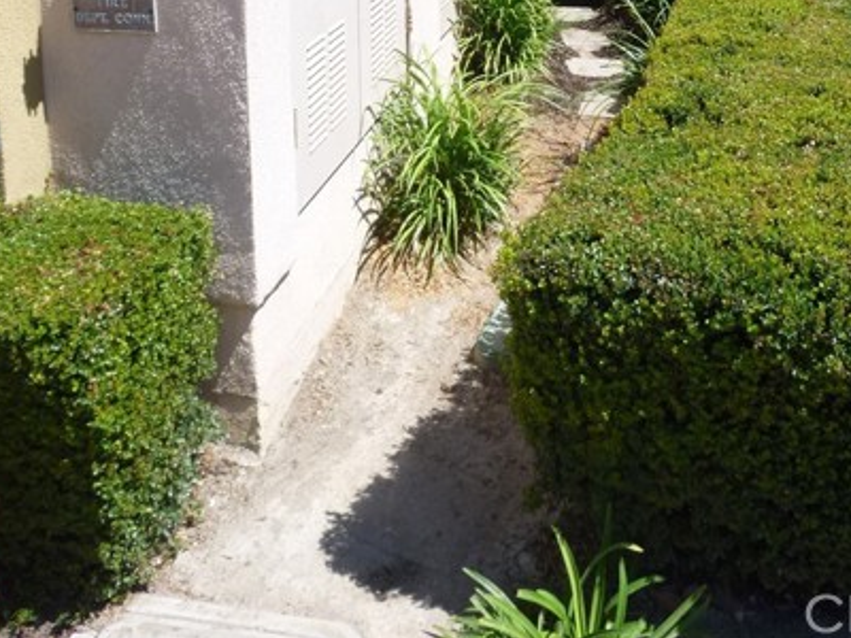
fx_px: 983
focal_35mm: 40
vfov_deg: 32.3
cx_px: 485
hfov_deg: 46.7
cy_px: -36
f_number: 3.3
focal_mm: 4.5
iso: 80
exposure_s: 1/400
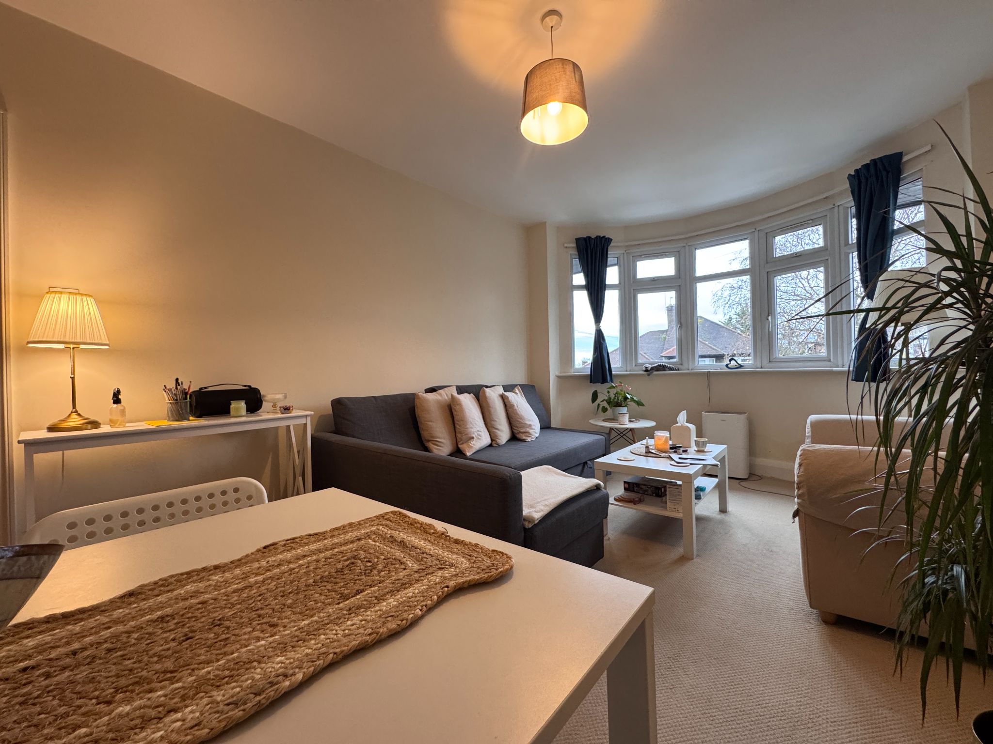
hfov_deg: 102.1
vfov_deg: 85.7
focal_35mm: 14
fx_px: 402
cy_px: 372
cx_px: 496
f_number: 2.2
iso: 250
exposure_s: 1/100
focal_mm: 2.22
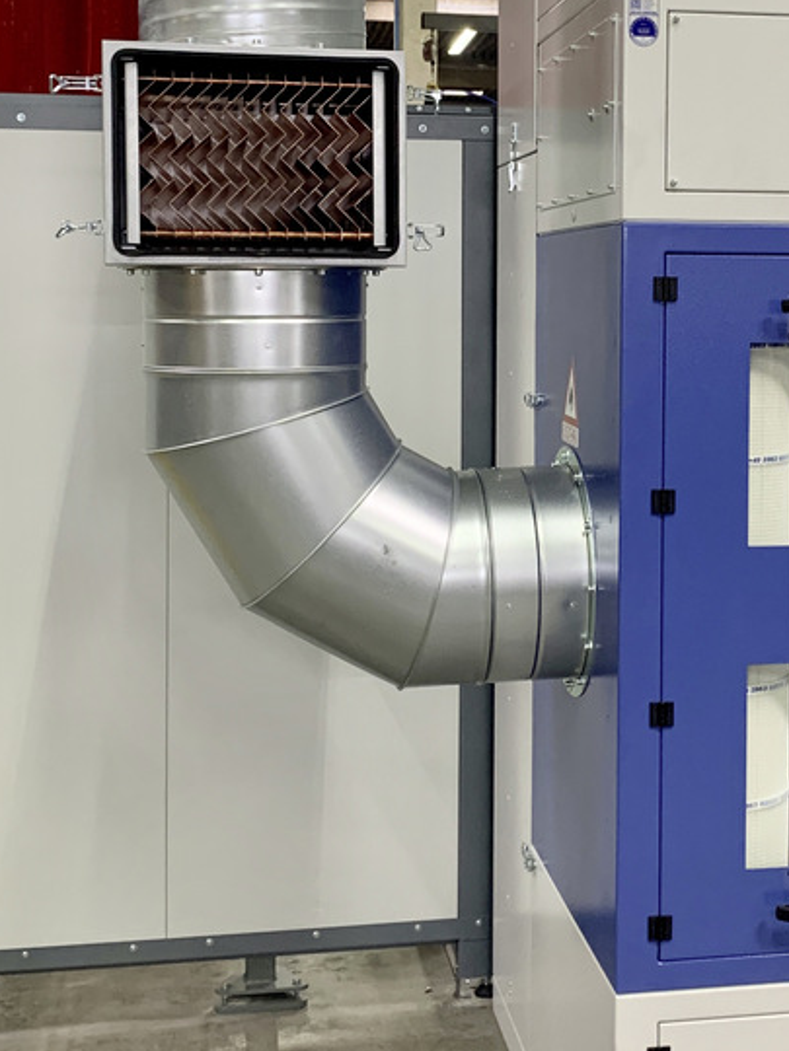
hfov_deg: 25.9
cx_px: 557
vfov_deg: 34.1
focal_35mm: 56
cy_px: 361
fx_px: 1702
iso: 250
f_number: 1.8
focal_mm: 4.25
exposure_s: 1/50
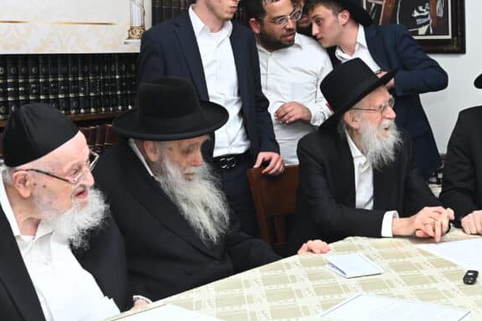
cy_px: 97
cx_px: 335
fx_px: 843
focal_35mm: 63
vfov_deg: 21.4
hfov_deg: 31.6
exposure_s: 1/100
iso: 1250
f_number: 5.6
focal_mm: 35
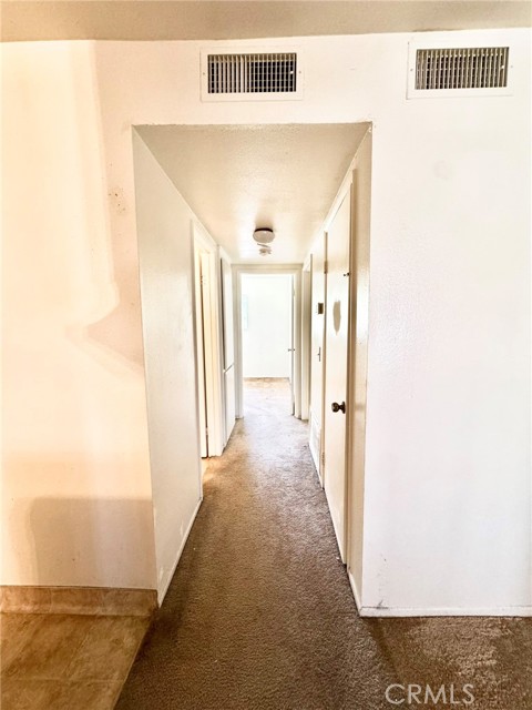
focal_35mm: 14
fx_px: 287
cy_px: 355
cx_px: 266
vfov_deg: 102.1
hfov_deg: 85.7
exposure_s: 1/60
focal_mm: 2.22
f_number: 2.2
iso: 250
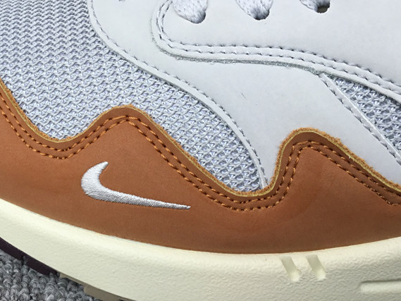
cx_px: 131
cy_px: 142
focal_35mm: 49
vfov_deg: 29.7
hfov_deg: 38.4
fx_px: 568
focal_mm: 3.3
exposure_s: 1/512
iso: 25
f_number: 2.4
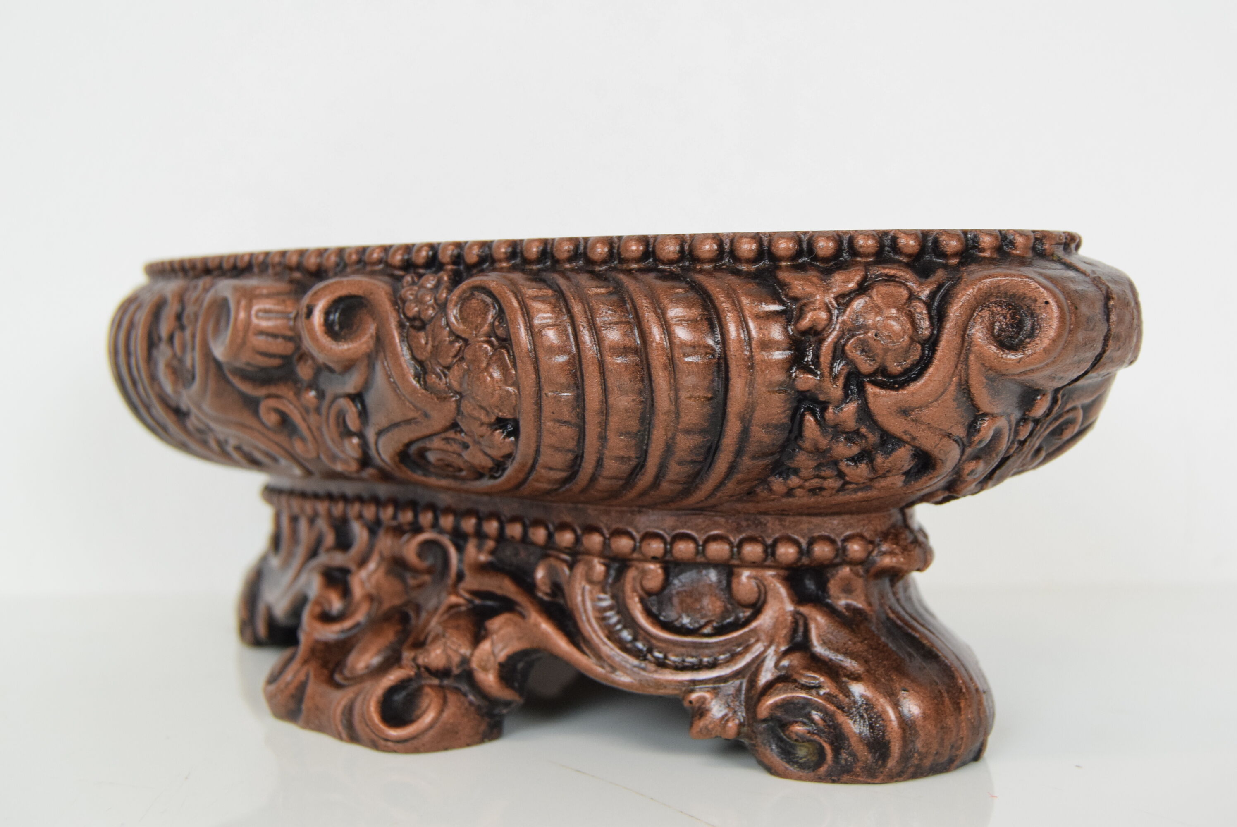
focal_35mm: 51
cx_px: 618
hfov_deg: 38.9
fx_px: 1754
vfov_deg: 26.5
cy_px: 414
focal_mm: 34
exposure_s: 1/200
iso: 1600
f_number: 7.1
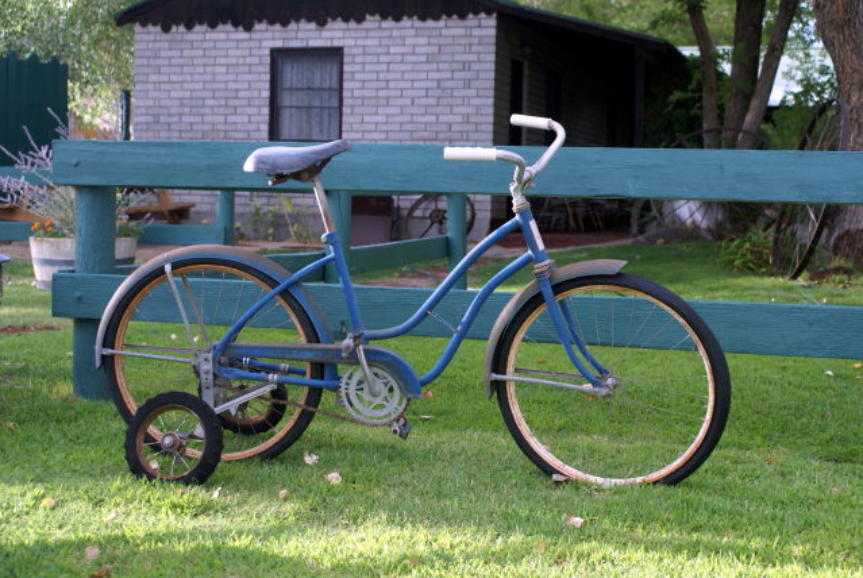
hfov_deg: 37.8
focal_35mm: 52
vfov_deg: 25.8
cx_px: 432
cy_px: 289
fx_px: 1260
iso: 160
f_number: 5.6
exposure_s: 1/60
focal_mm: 35
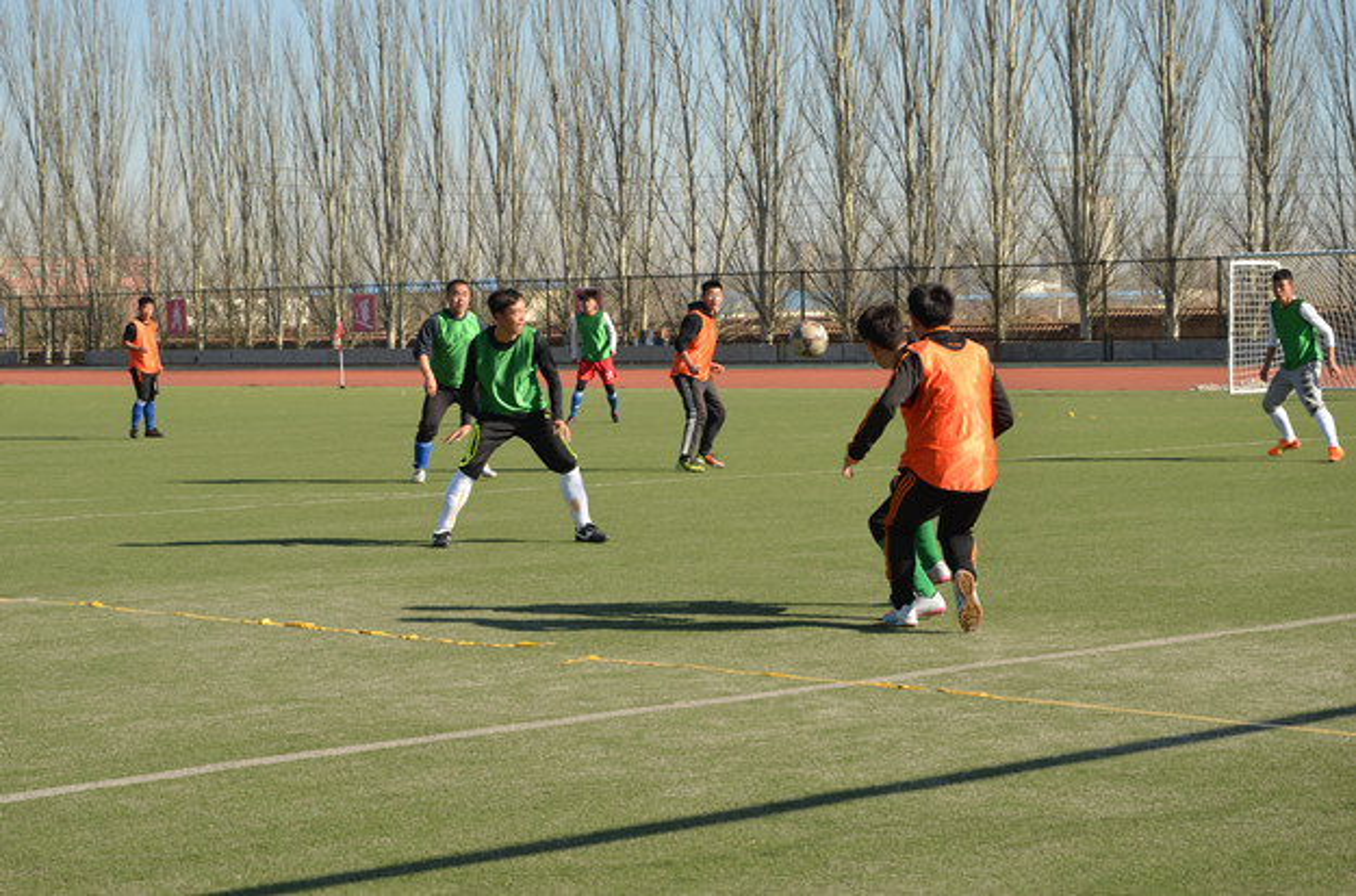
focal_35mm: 78
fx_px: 2930
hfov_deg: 26.1
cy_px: 448
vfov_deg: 17.4
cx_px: 678
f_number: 7.1
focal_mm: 52
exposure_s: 1/200
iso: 100
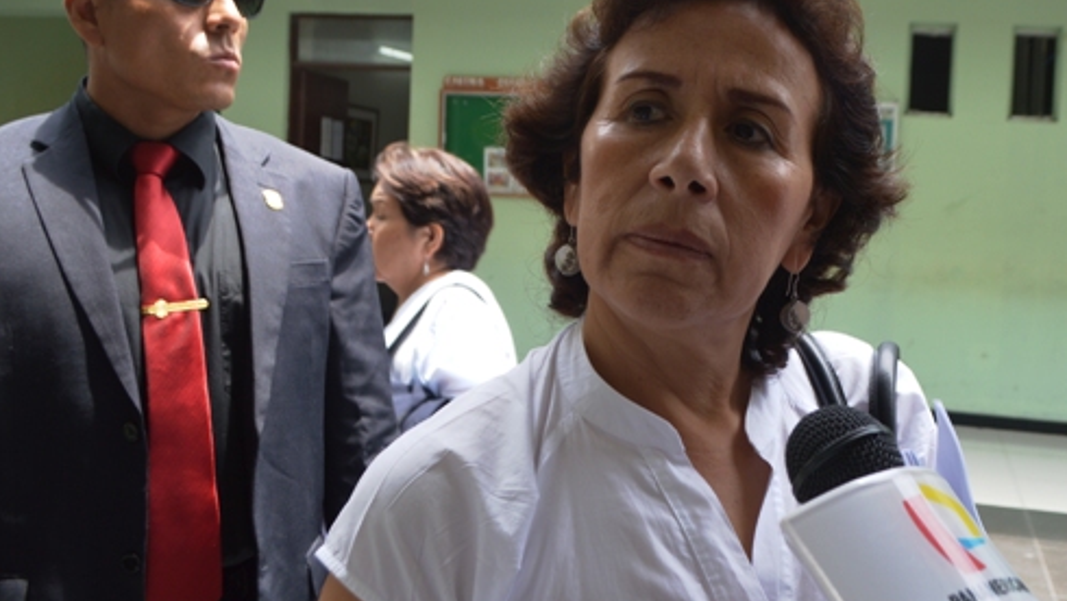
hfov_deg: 48.9
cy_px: 213
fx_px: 1160
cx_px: 669
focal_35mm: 41
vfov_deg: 28.9
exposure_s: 1/125
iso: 125
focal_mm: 20
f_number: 5.6
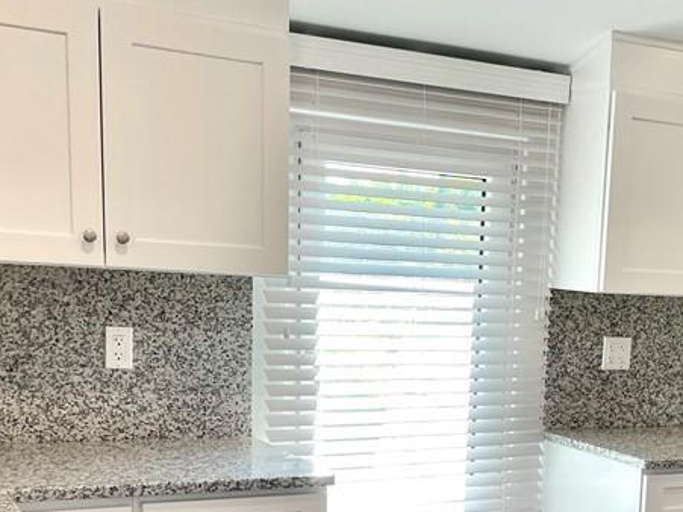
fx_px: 1164
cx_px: 562
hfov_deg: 31.7
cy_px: 509
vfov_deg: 23.8
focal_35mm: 59
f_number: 1.6
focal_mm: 4.2
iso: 50
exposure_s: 1/120
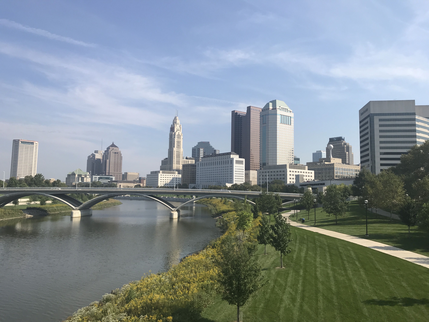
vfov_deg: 49.7
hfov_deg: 63.4
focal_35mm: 28
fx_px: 347
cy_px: 161
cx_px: 214
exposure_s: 1/2660
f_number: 1.8
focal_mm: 3.99
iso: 20
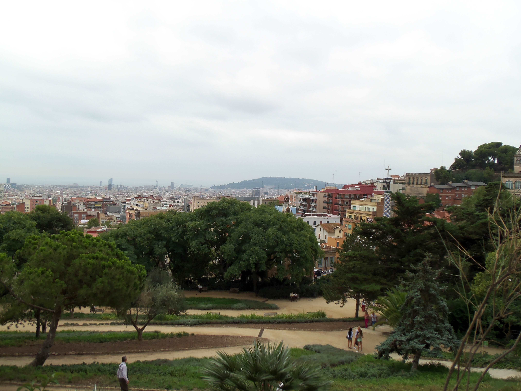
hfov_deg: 61.7
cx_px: 260
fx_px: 436
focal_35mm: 29
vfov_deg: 48.2
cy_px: 196
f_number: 3.4
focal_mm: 5.2
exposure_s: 1/400
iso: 80
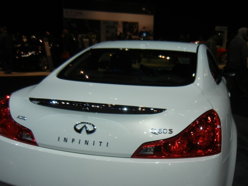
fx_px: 301
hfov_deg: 44.6
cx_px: 148
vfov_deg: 34.2
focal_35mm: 42
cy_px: 118
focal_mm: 5.4
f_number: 3.5
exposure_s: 1/373
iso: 160
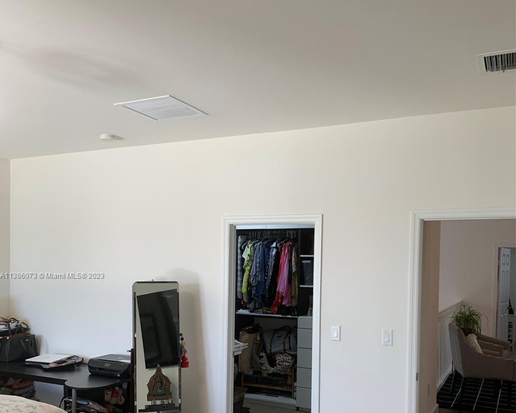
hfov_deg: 52.8
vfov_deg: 42.8
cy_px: 276
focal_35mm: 34
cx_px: 257
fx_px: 519
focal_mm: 4.25
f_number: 1.8
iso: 100
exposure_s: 1/120
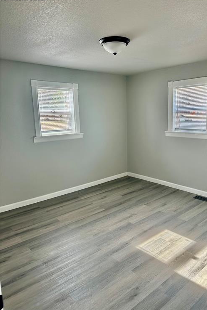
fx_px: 224
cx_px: 121
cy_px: 149
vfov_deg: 69.3
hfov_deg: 49.4
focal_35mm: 26
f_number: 1.78
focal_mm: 6.86
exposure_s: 1/139
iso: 100
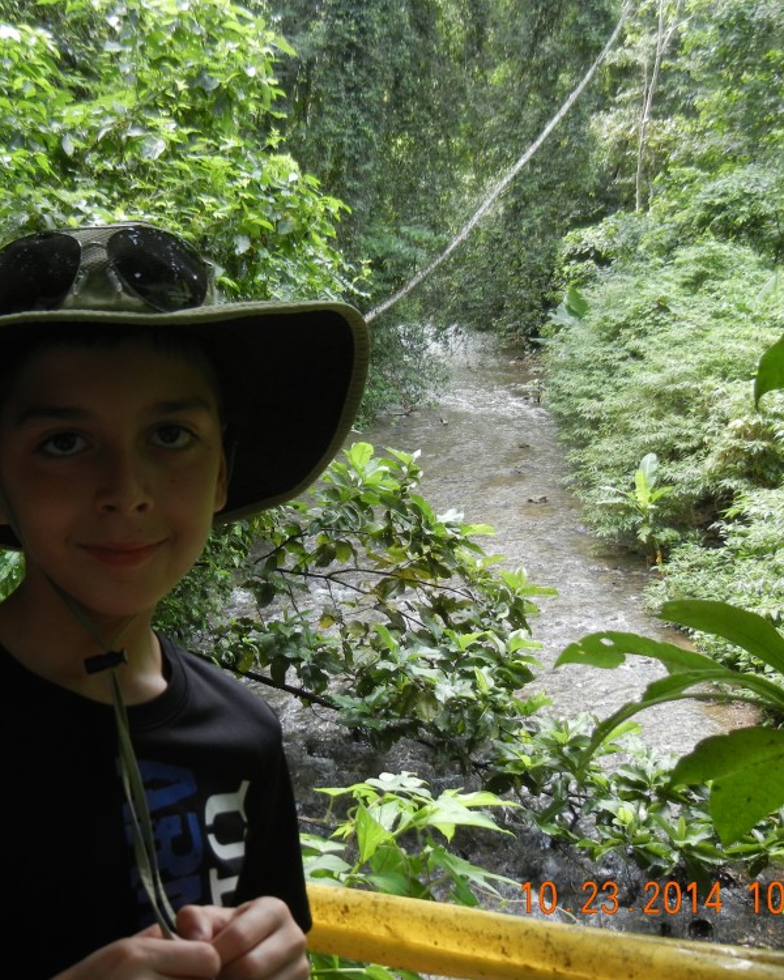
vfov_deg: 45.8
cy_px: 500
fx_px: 1160
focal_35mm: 40
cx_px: 260
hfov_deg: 36.9
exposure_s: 1/46.1
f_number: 3.5
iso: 166
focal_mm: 5.4
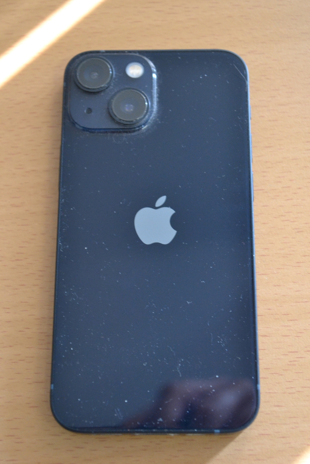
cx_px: 155
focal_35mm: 66
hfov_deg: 20.6
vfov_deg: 30.5
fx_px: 852
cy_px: 232
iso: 2200
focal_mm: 44
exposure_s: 1/60
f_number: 5.3
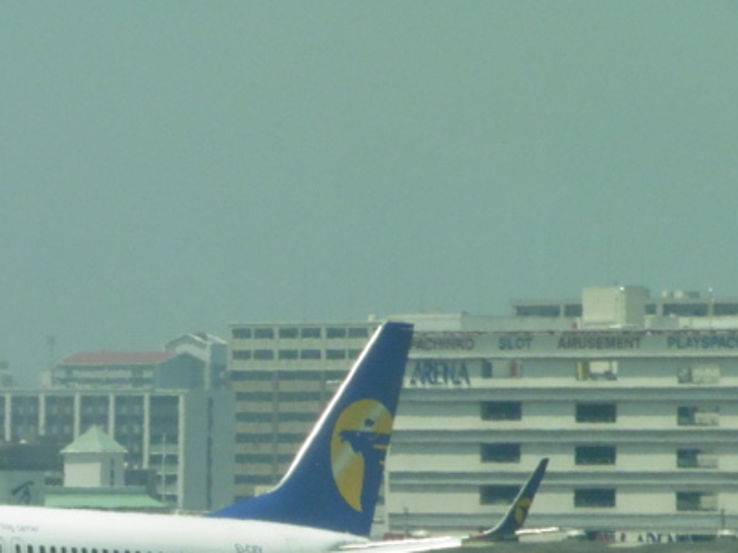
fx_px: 15665
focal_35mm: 735
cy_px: 548
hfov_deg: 2.7
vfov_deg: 2.0
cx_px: -48
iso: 400
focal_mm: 51.5
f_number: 6.3
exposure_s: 1/800
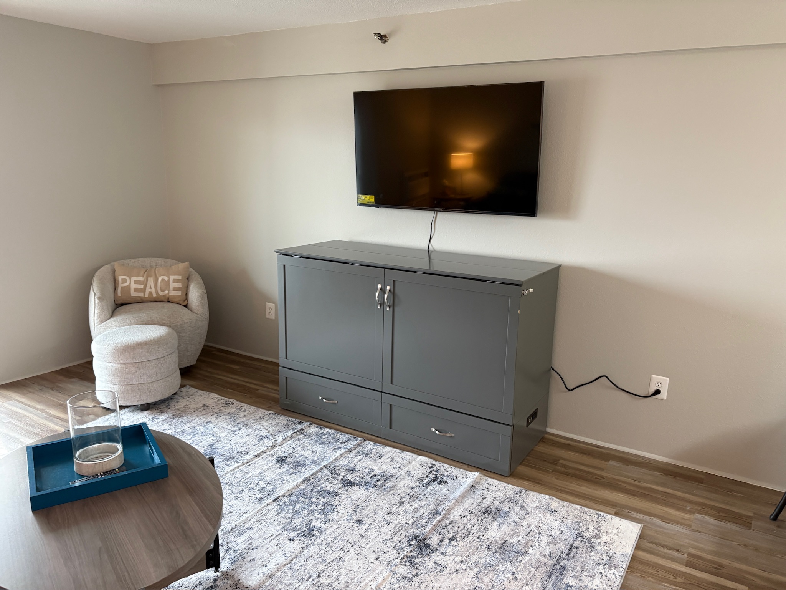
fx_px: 590
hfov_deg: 67.3
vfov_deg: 53.1
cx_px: 393
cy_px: 295
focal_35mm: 26
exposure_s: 1/60
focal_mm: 5.96
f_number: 1.6
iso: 250
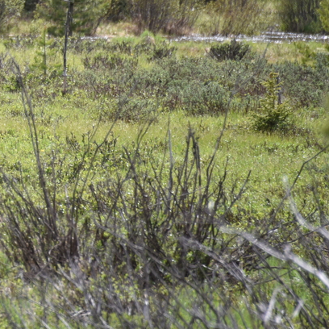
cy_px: -1
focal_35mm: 800
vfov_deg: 2.2
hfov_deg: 2.2
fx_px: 8602
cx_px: -138
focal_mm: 300
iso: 280
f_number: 5.6
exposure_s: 1/640
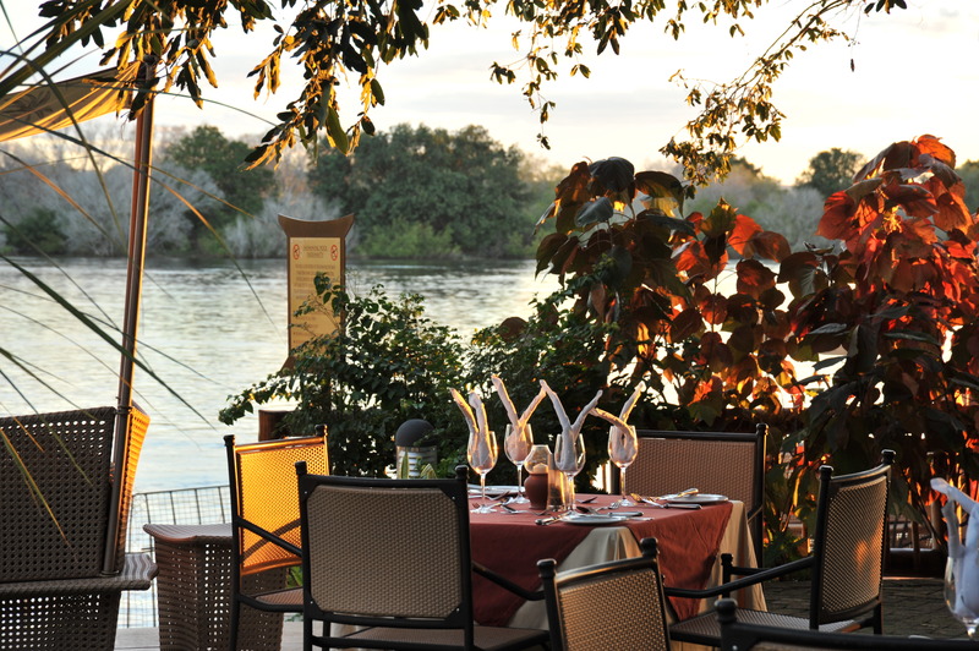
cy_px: 326
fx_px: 3261
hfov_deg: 17.1
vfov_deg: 11.4
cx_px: 490
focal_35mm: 120
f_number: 9
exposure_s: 1/13
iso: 200
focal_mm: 120
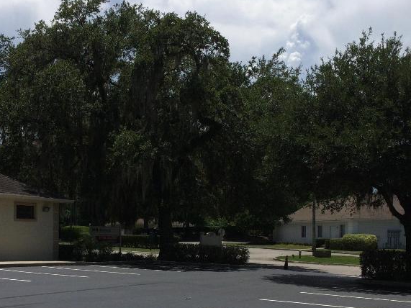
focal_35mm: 52
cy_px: 237
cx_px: 181
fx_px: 617
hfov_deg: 36.8
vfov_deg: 27.6
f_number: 2.2
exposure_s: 1/8264
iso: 40
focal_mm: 4.15
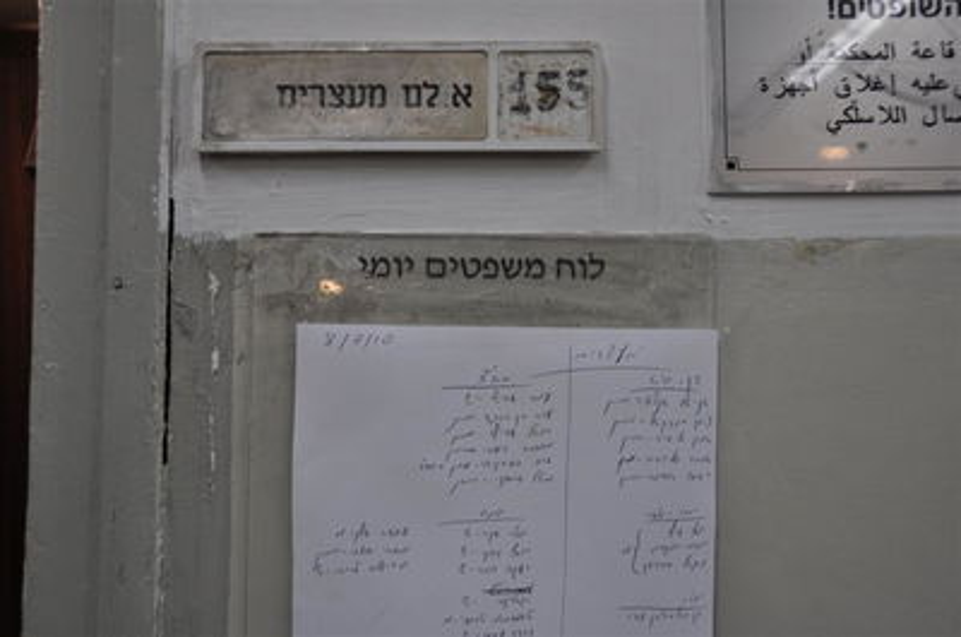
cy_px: 318
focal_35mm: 39
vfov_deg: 34.1
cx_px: 480
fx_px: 1039
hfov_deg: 49.6
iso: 450
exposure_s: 1/60
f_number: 4
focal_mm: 26
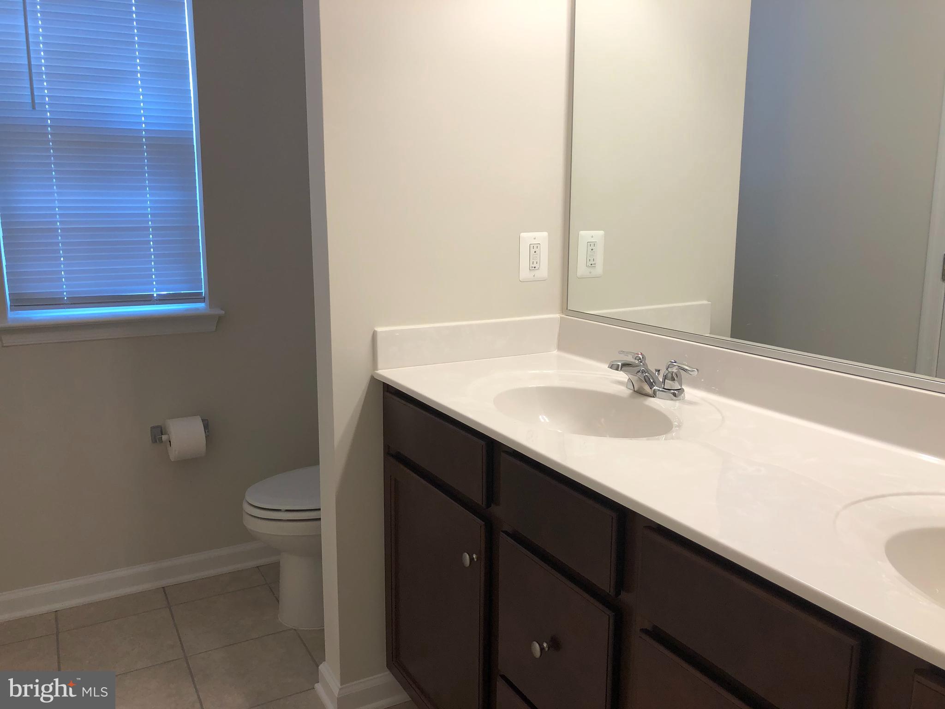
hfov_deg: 63.4
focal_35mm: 28
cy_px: 354
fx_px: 764
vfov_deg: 49.7
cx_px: 472
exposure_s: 1/120
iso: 64
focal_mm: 3.99
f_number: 1.8
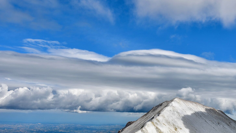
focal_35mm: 52
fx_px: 325
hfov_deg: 38.3
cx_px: 190
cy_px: 119
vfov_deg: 22.5
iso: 100
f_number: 11
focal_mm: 20
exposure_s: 1/400
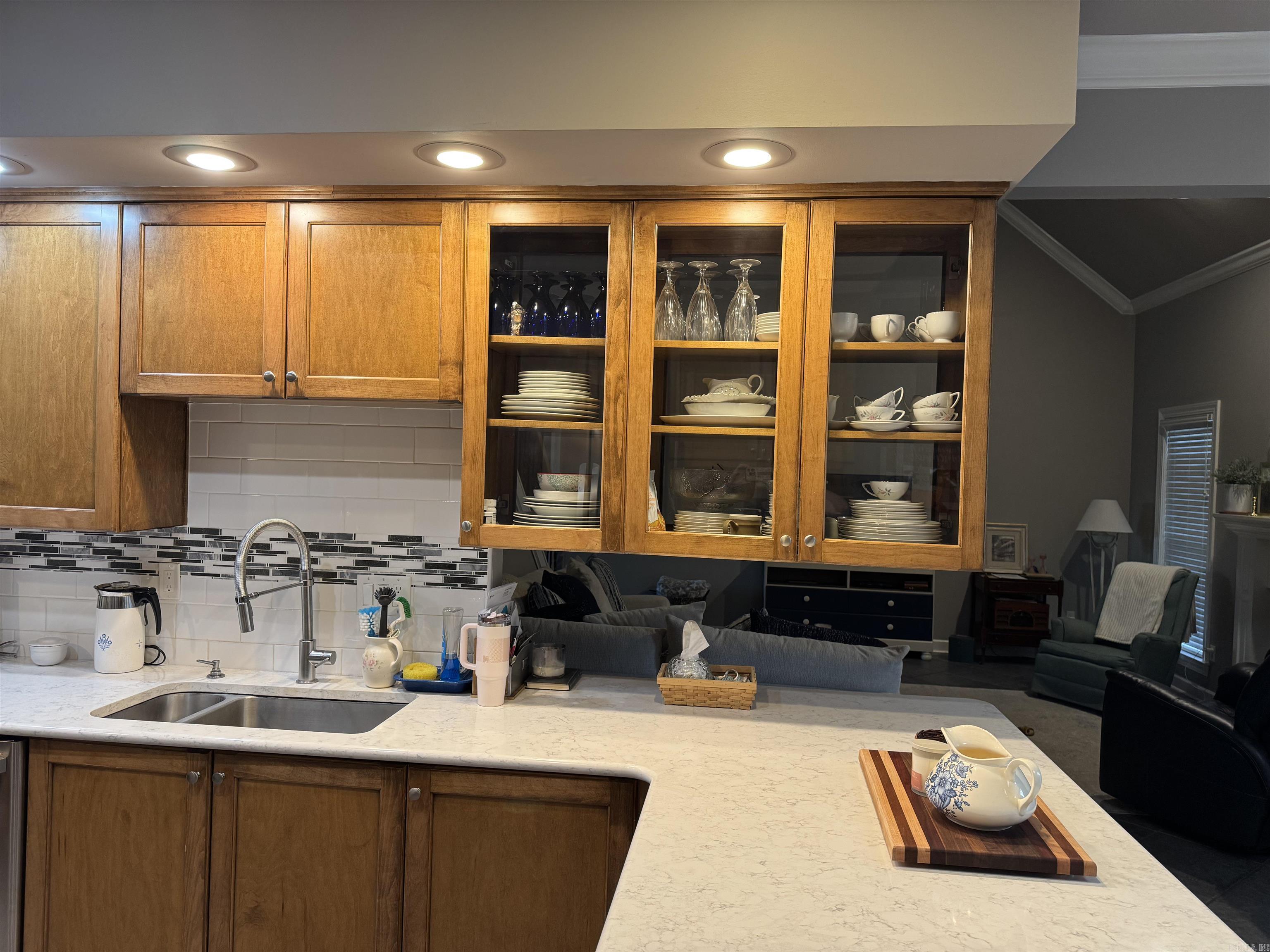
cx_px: 635
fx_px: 881
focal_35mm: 24
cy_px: 476
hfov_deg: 71.6
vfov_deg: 56.8
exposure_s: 1/60
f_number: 1.78
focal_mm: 6.76
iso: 160
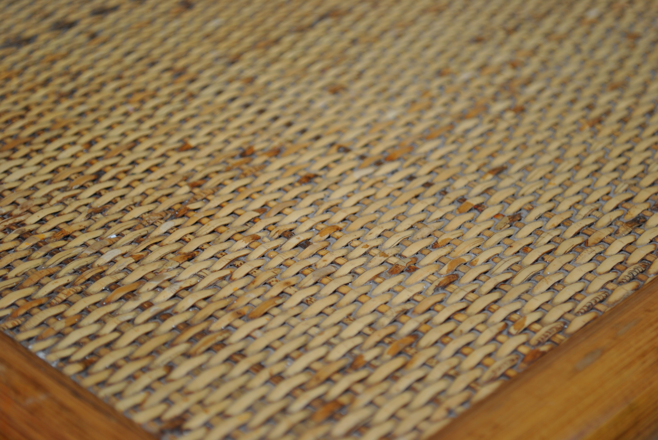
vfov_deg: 16.6
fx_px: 1510
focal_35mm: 82
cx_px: 329
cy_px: 220
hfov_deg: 24.6
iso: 100
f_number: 5.6
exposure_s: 1/125
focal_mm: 55
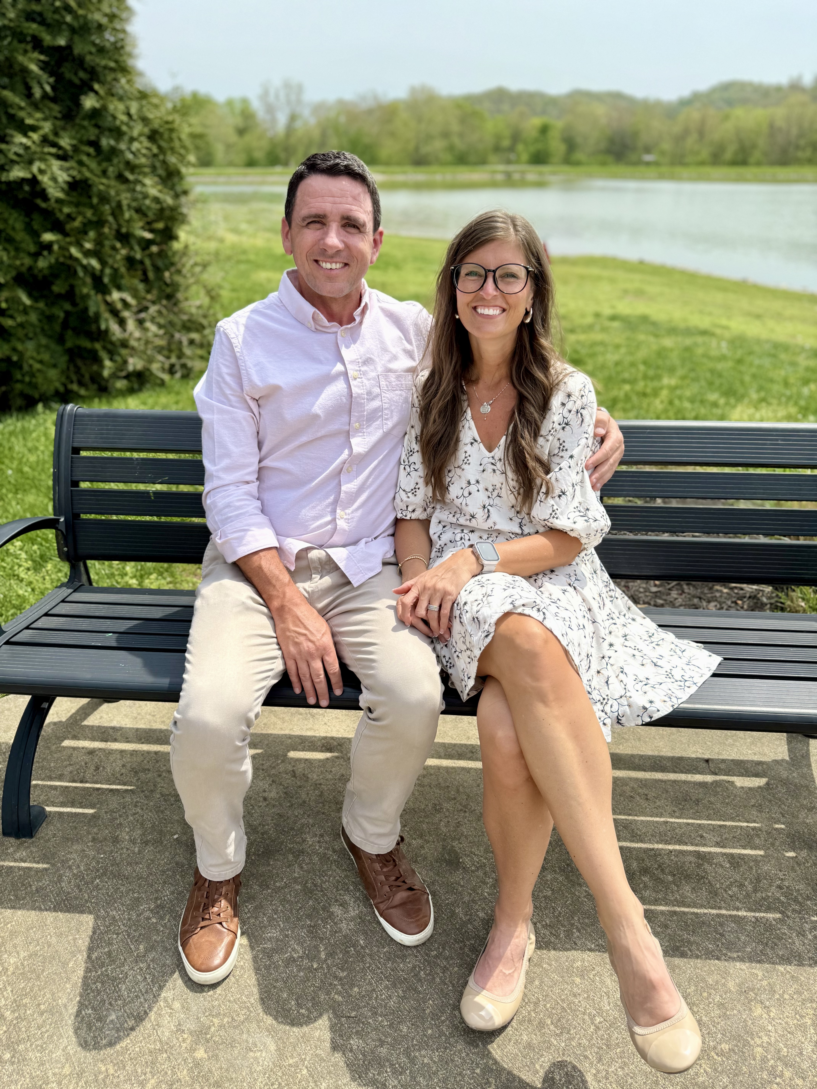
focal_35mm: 24
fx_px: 755
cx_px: 408
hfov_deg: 56.8
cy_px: 544
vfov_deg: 71.6
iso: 80
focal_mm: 6.76
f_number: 1.78
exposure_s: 1/4673
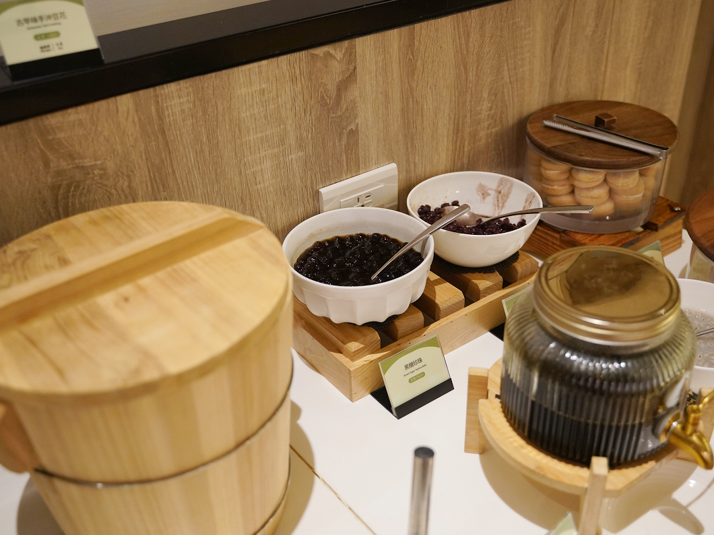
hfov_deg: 50.1
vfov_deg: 38.7
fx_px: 763
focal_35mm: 37
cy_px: 268
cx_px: 385
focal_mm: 34
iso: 2500
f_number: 2.8
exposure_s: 1/160
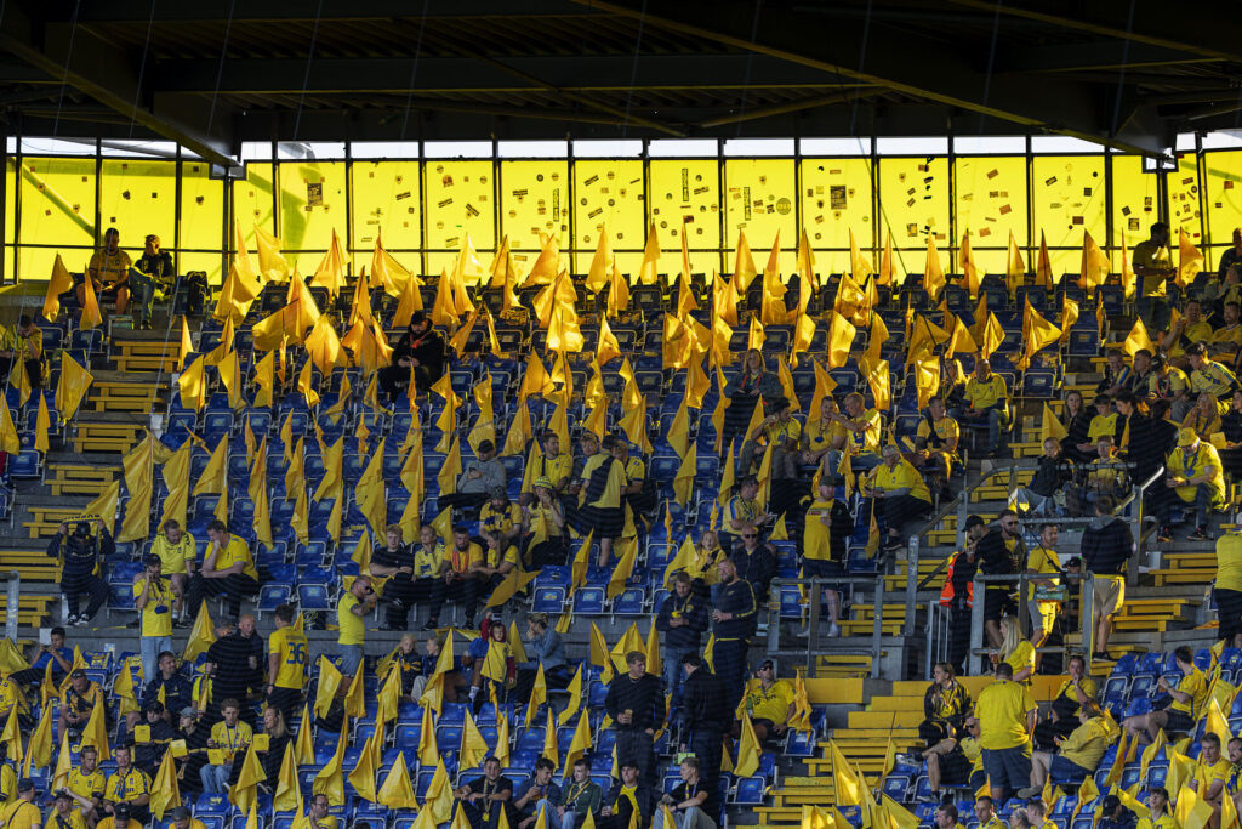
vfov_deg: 4.6
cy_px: 414
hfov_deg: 6.9
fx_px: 10351
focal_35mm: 300
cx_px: 621
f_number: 4
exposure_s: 1/200
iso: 100
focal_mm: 300
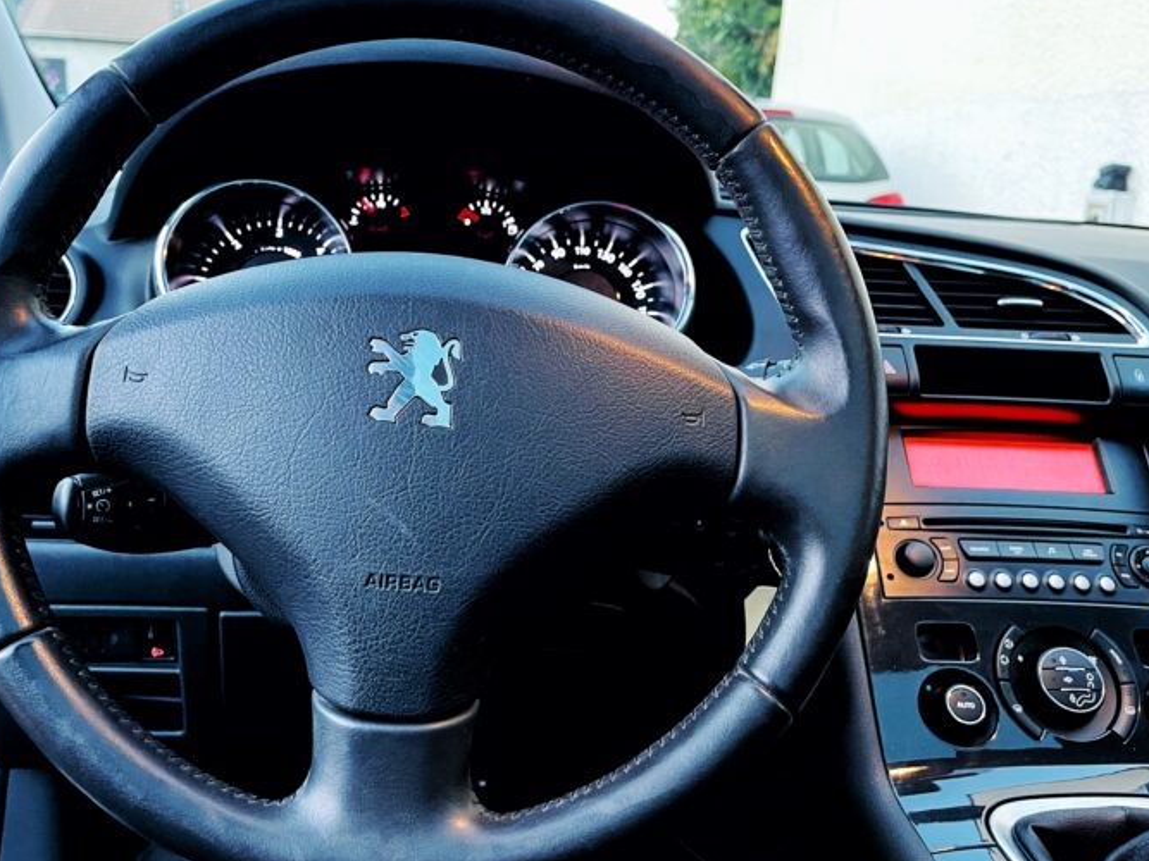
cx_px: 501
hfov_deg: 59.8
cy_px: 417
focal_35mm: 30
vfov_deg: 46.8
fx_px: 996
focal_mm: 5.1
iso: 640
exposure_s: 1/35
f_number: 1.6
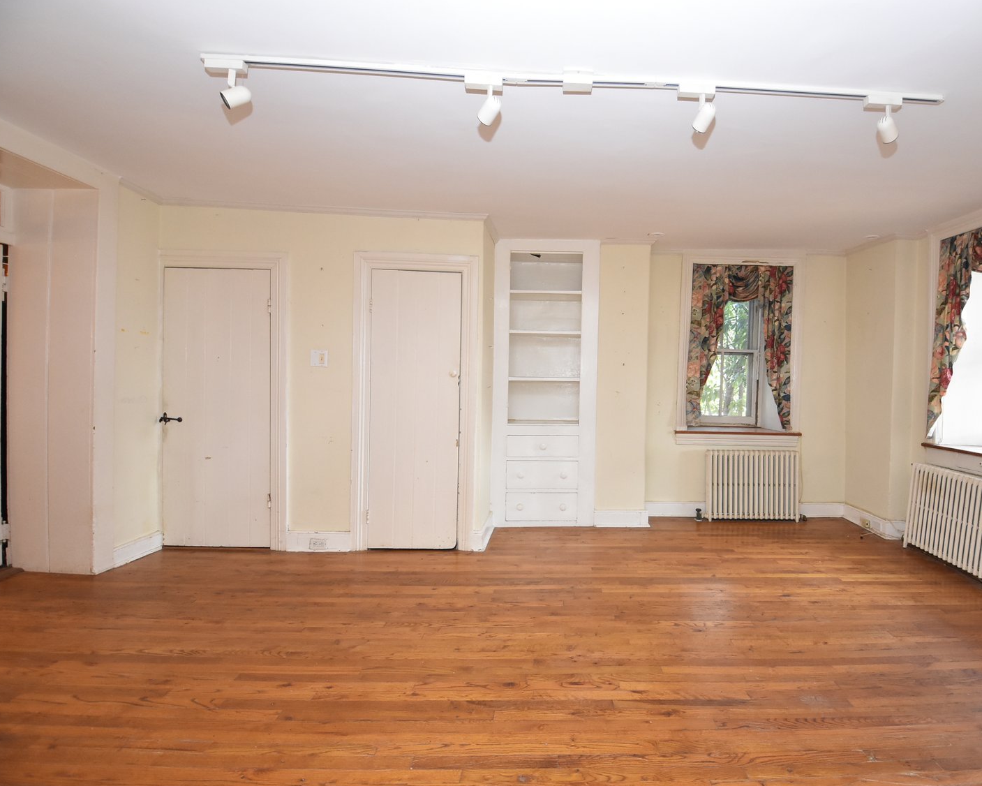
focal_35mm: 17
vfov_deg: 77.0
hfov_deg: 88.7
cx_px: 582
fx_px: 494
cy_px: 393
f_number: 4
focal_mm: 10
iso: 1600
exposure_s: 1/60
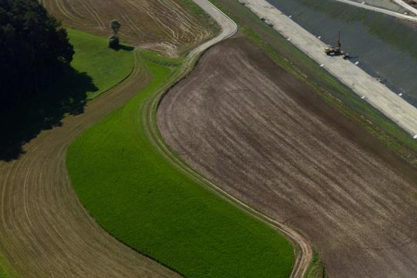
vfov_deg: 14.4
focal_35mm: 94
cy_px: 24
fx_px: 1088
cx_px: 320
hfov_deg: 21.5
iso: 100
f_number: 4.5
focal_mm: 50
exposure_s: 1/1000
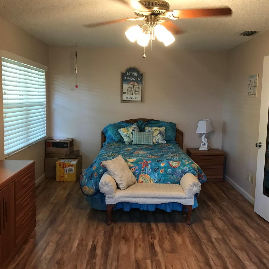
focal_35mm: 34
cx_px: 149
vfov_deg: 48.5
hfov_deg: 48.4
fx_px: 299
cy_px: 135
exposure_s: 1/15
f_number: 1.8
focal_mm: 3.99
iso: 100
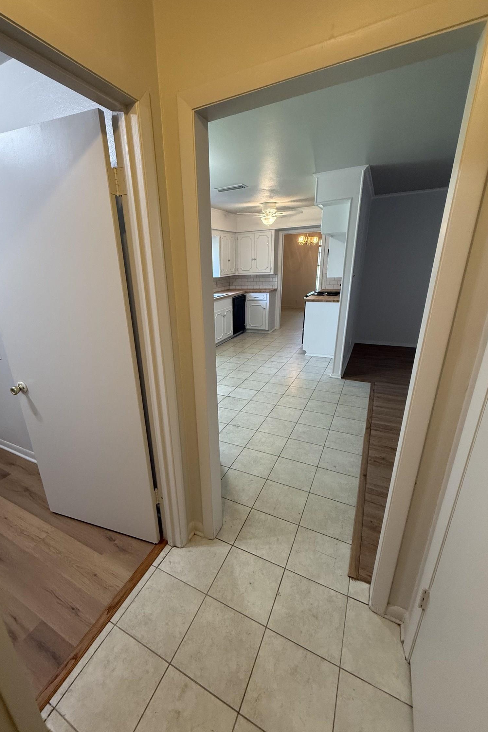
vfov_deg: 100.4
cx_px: 212
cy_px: 374
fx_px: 305
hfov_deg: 76.9
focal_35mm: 15
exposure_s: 1/120
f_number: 2.2
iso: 400
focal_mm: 2.22
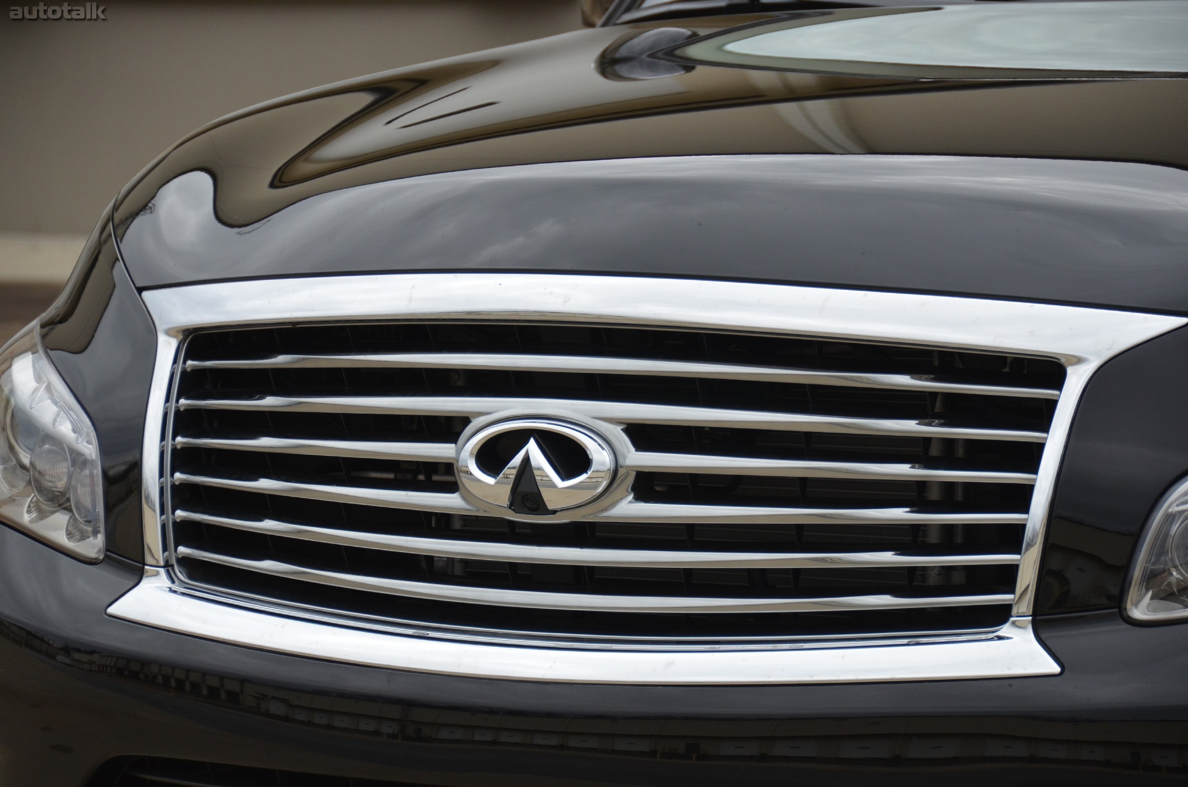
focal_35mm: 180
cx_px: 594
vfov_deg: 7.6
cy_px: 394
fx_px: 5928
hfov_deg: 11.4
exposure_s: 1/1000
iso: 560
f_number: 5.3
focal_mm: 120
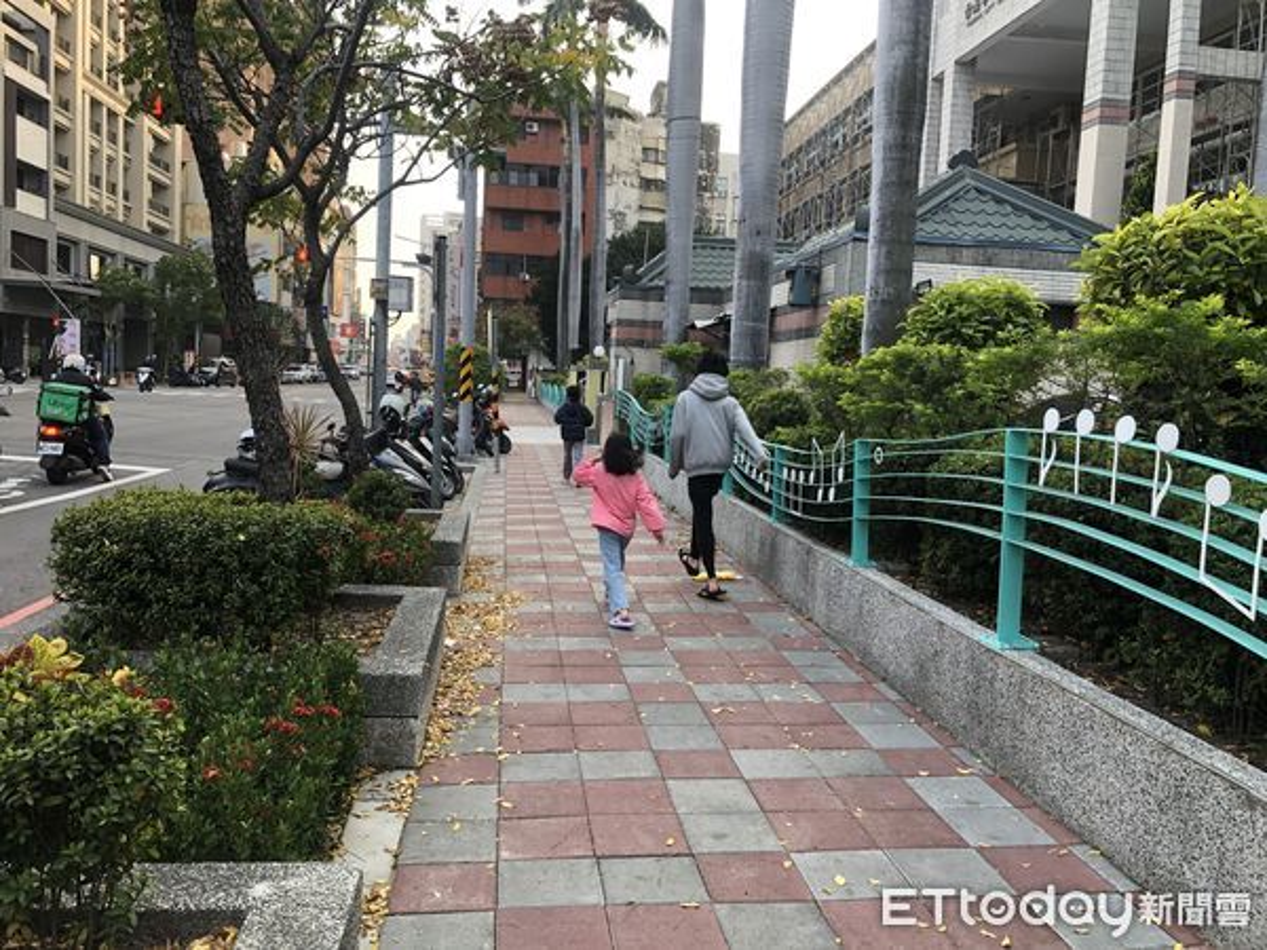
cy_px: 475
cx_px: 634
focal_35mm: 28
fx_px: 1025
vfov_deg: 49.7
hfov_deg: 63.4
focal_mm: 3.99
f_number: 1.8
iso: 40
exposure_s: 1/120
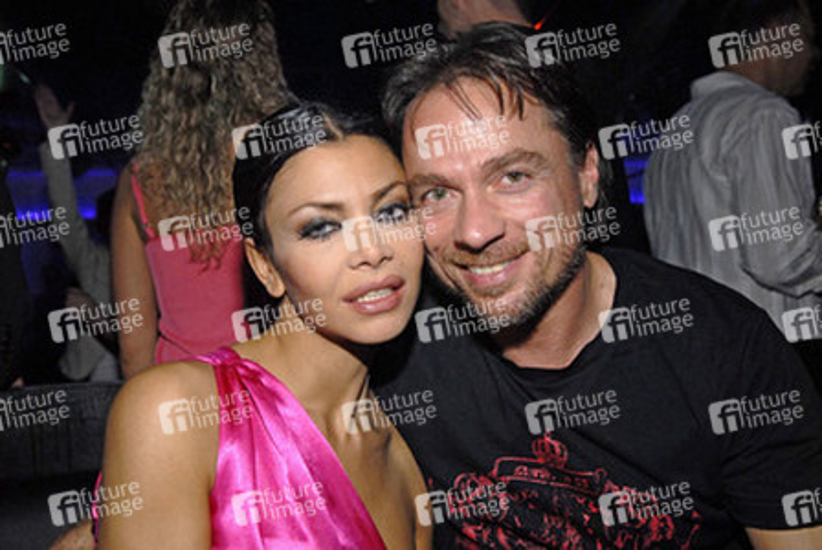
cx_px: 411
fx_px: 823
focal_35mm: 36
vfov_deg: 37.0
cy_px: 275
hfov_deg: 53.1
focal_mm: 24
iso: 400
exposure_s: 1/30
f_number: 5
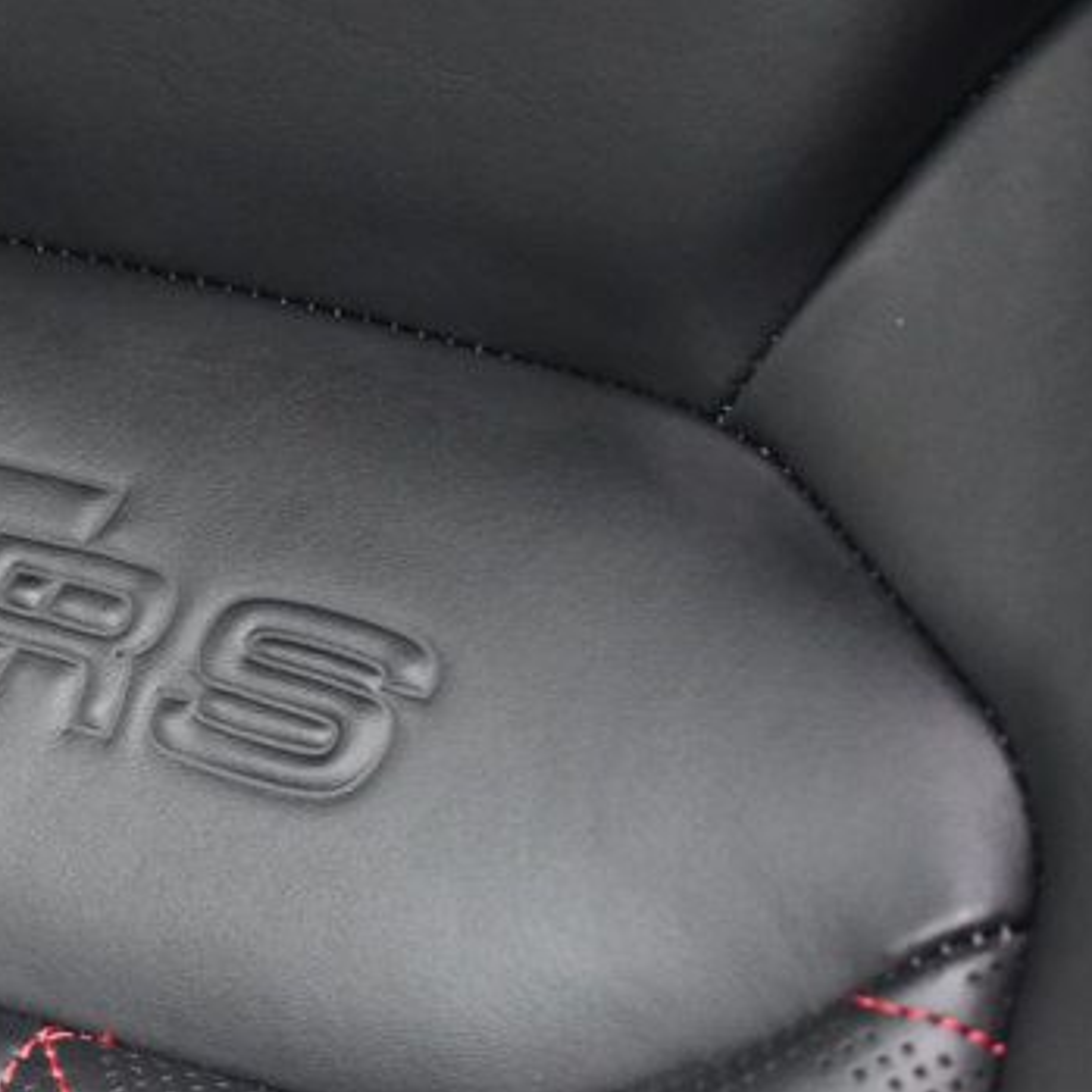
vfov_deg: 13.6
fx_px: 4568
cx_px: 106
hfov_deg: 13.5
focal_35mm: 128
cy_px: 665
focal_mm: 55
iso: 4500
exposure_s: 1/60
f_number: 5.6
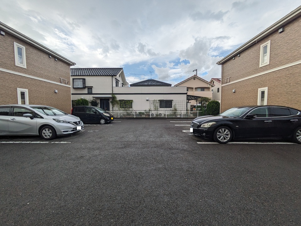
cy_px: 113
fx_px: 122
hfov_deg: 102.0
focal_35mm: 14
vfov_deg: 85.7
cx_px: 150
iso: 48
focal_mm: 1.83
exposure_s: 1/617
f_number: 2.2
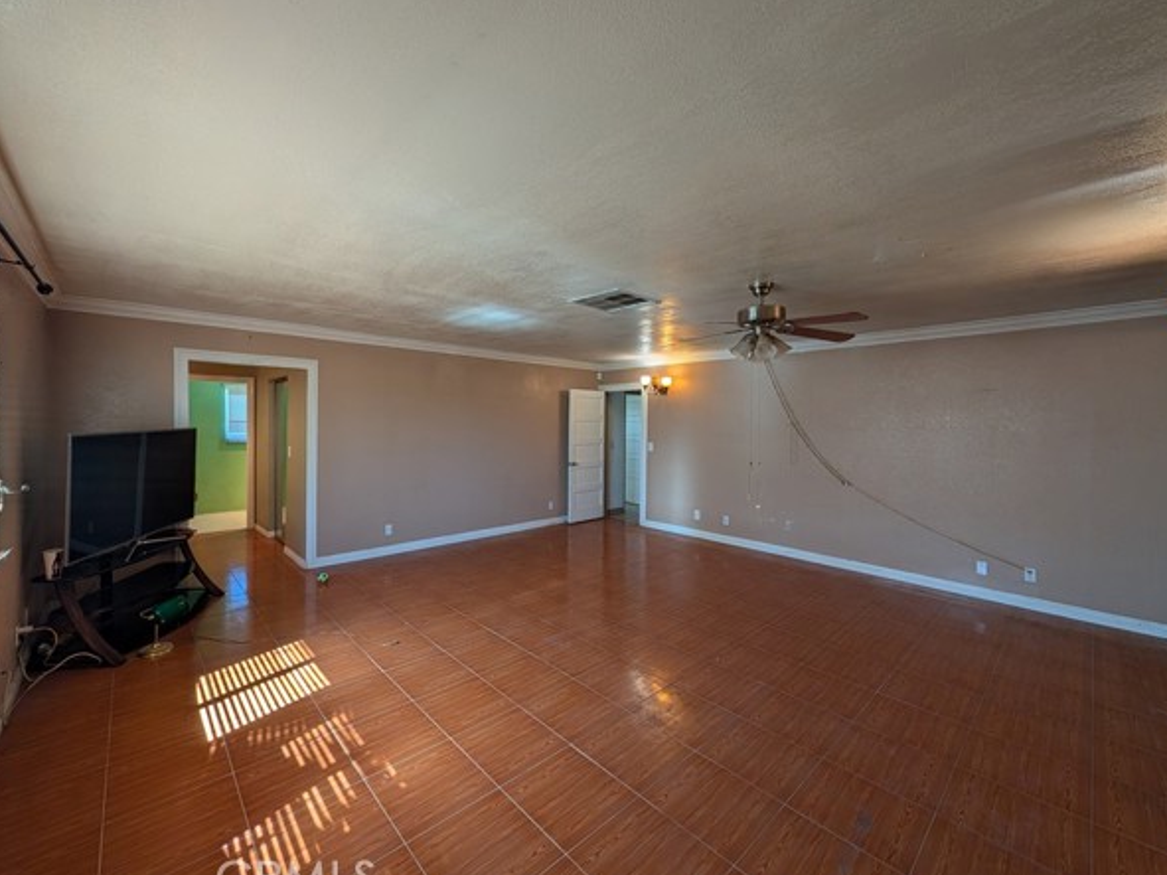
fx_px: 438
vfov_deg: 89.9
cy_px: 432
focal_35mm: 13
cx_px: 557
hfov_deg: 106.1
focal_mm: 2.02
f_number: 1.7
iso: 81
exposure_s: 1/120
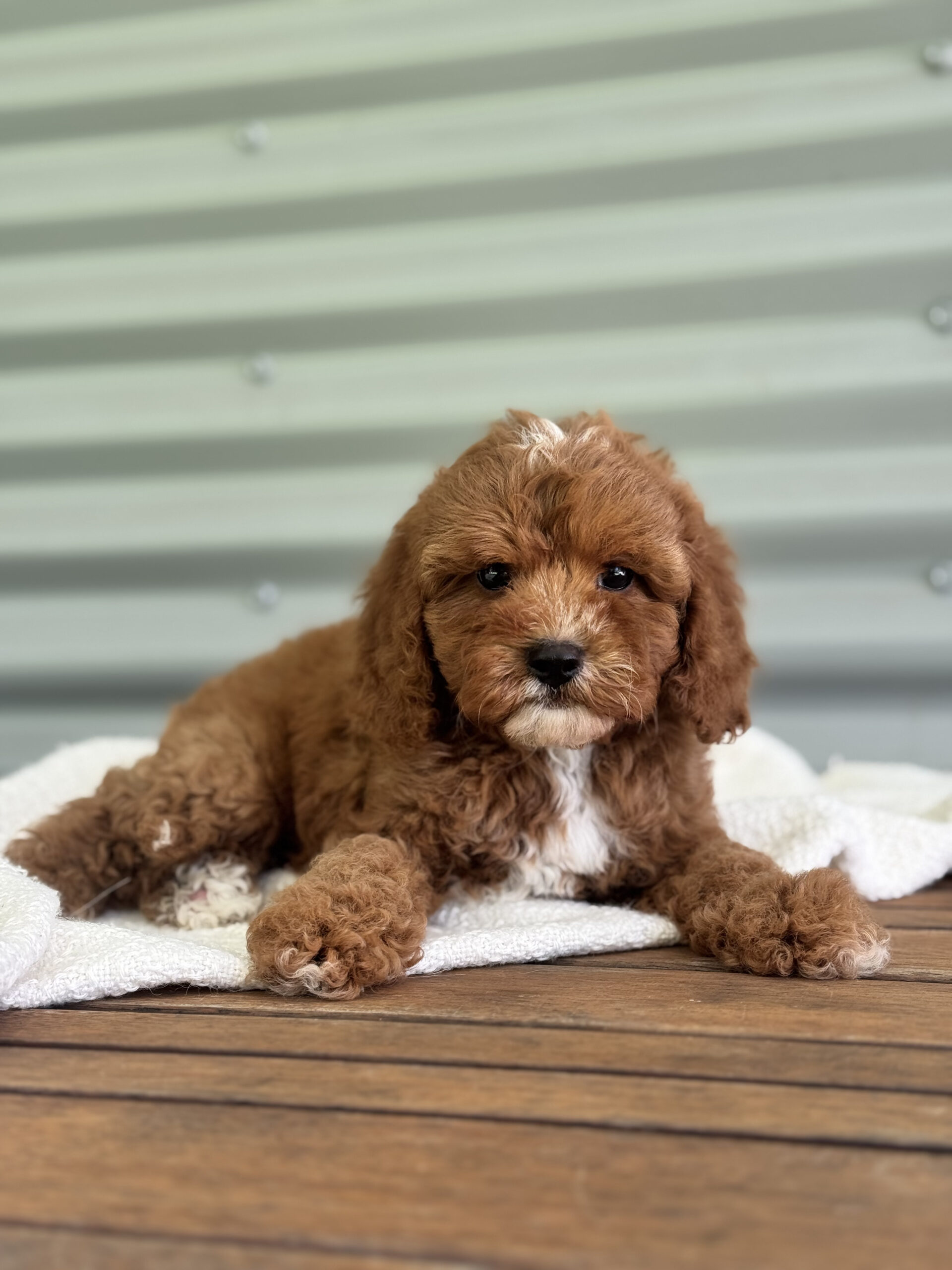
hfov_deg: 30.3
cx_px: 476
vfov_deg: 39.7
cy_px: 635
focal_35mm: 48
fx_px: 1760
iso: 64
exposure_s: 1/172
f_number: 1.78
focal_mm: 6.76
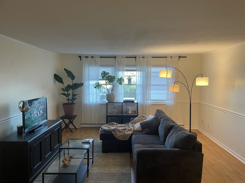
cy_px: 92
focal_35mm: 26
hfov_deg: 67.3
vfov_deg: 53.1
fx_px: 184
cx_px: 122
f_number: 1.6
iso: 125
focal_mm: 4.2
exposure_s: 1/60
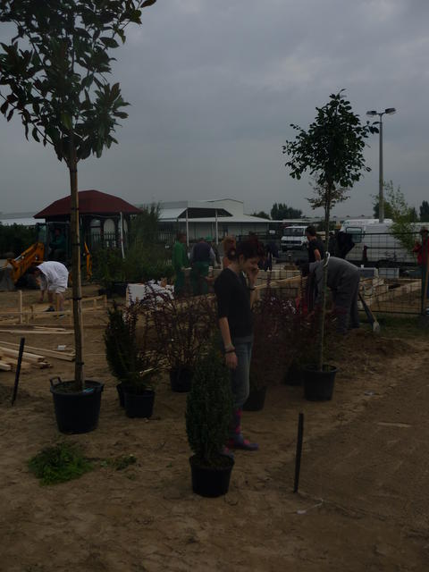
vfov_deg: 55.4
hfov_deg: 42.9
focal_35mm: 33
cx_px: 214
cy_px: 286
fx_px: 545
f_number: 8
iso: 80
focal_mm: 5.5
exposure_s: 1/320
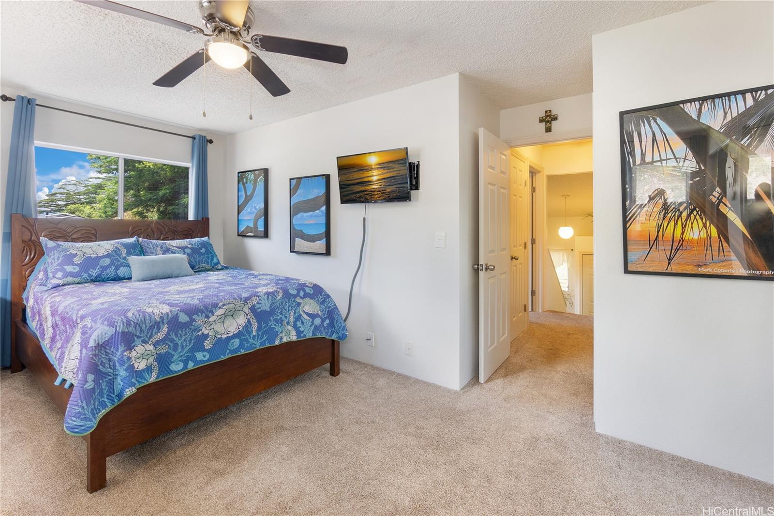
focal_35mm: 15
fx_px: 322
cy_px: 258
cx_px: 387
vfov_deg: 77.3
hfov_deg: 100.4
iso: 320
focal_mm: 10
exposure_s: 1/10
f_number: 8
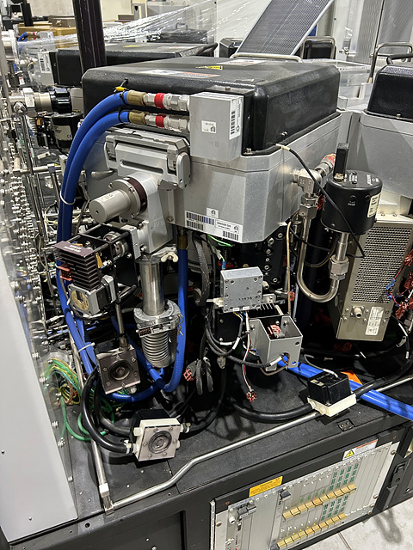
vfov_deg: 67.3
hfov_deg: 53.1
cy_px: 275
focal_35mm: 26
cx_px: 206
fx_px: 414
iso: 400
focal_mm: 5.7
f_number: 1.5
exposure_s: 1/60
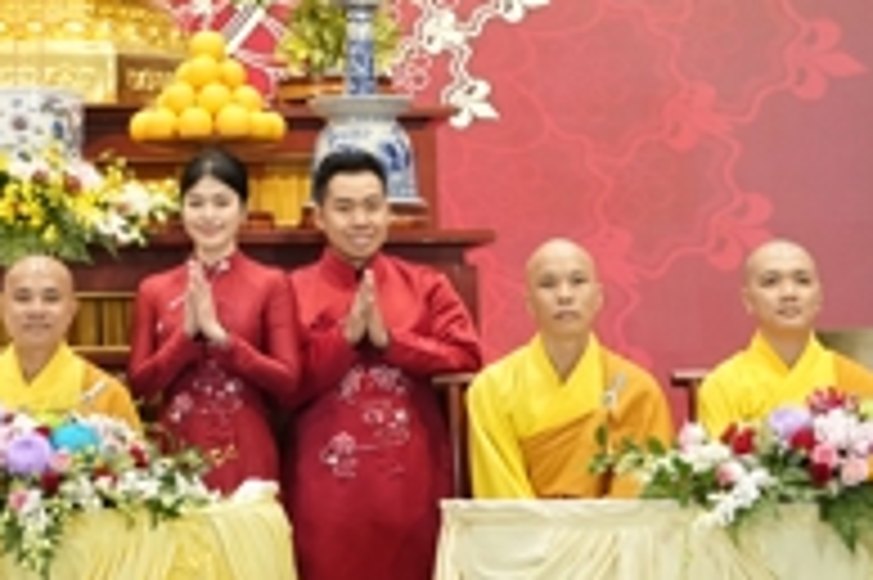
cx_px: -27
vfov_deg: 8.3
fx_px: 3974
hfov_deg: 12.4
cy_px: -29
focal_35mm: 164
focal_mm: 49
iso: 3200
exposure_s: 1/320
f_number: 2.8
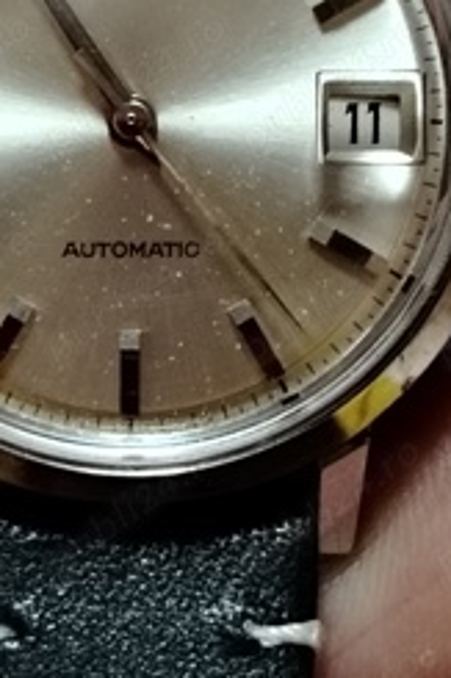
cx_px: 232
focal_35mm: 224
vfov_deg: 9.2
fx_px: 4215
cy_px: 130
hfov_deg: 6.1
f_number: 1.75
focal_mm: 5.25
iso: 559
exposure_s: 1/50
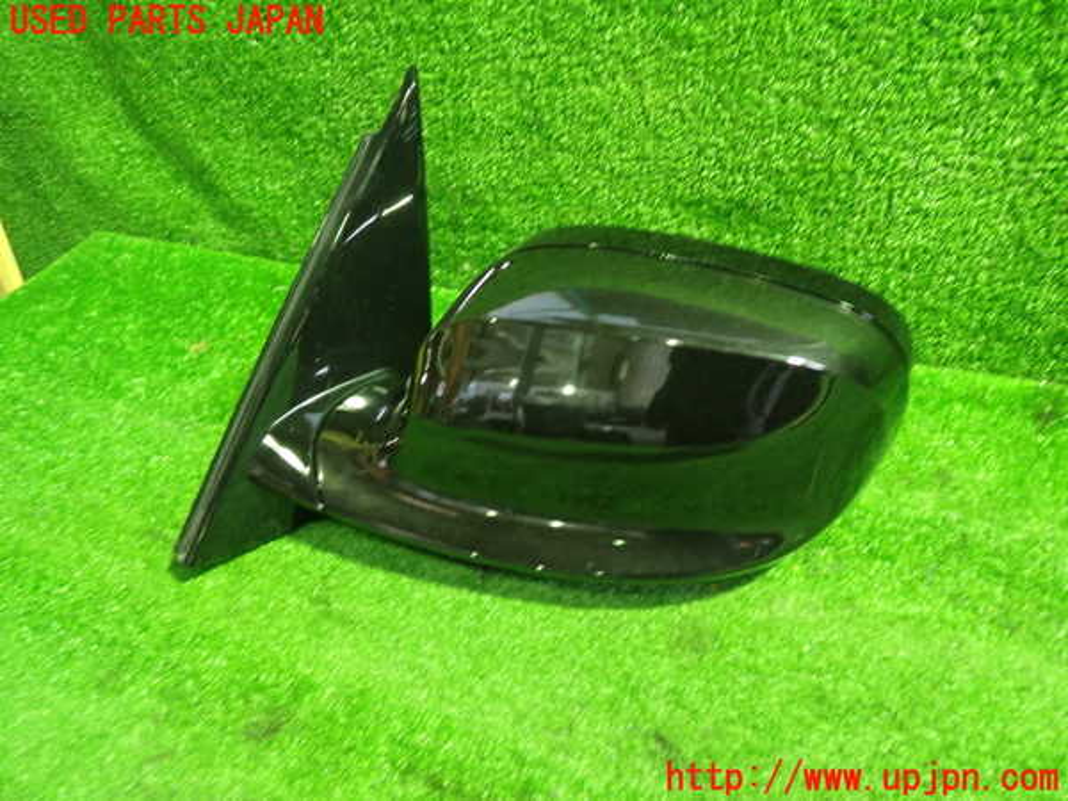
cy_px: 400
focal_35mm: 30
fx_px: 926
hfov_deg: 60.0
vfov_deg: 46.8
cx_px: 534
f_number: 2.3
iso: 800
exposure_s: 1/25
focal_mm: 5.4
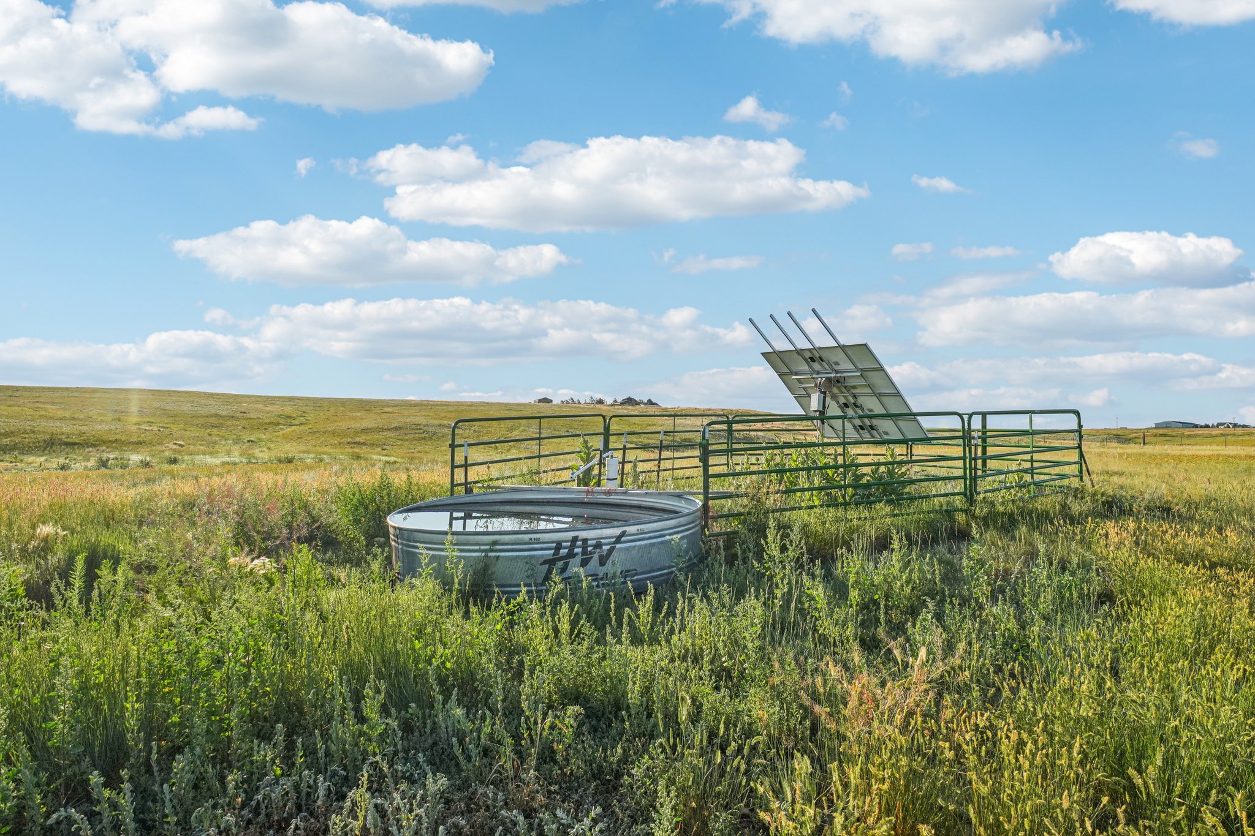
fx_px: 680
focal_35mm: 20
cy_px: 418
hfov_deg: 85.4
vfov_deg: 63.2
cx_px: 628
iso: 400
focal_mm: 13
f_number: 8
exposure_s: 1/1600
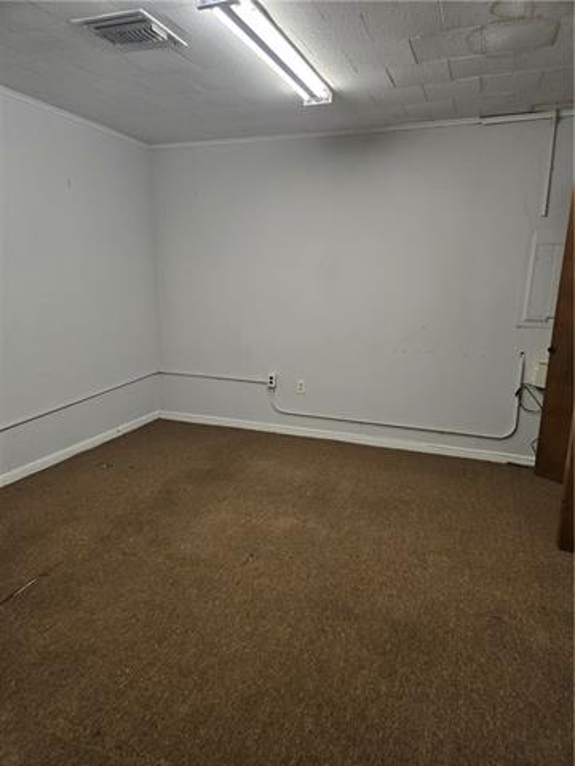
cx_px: 288
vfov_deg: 73.9
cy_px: 383
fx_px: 509
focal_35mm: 23
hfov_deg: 58.9
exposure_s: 1/120
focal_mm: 5.4
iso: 320
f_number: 1.8
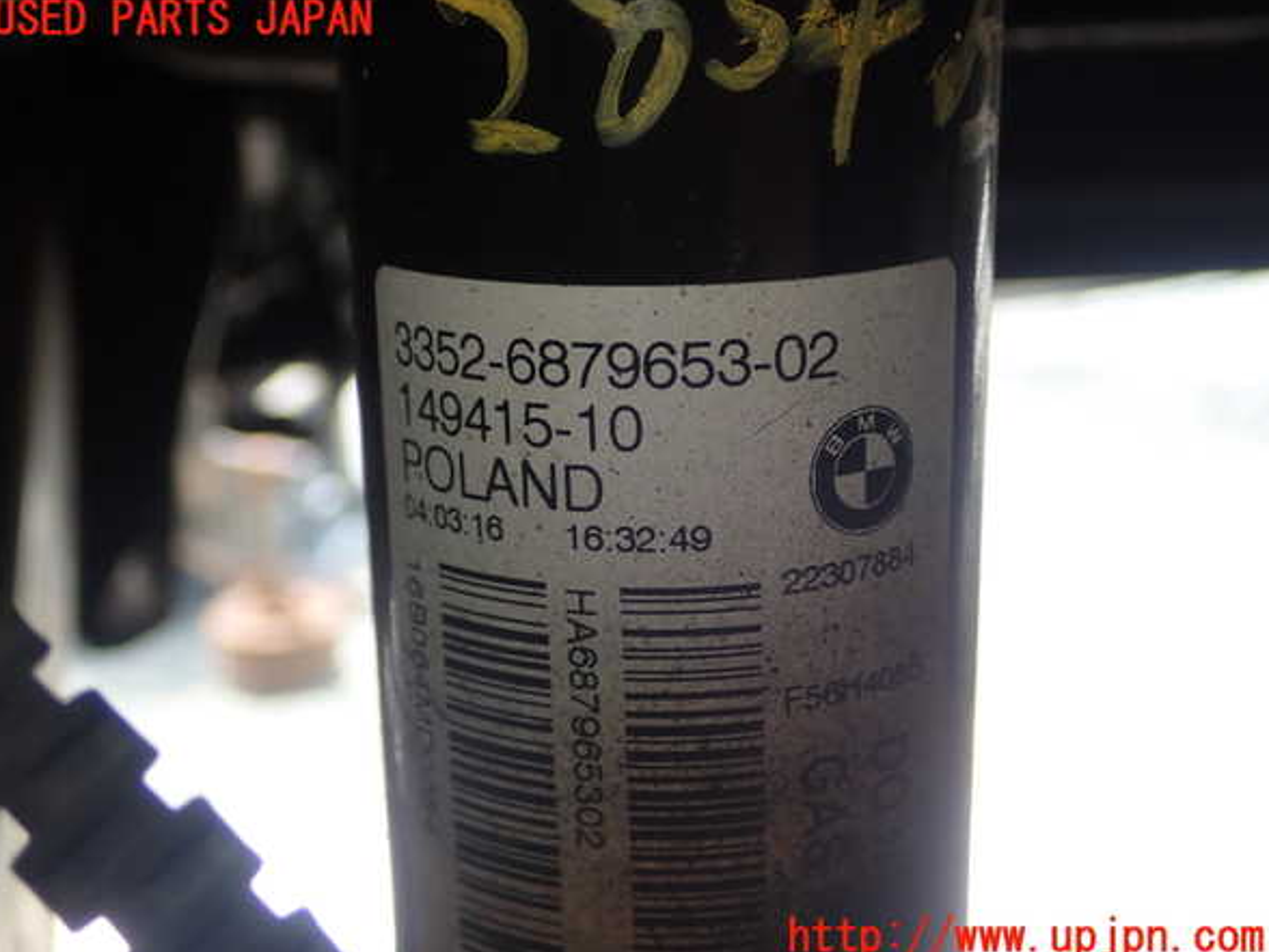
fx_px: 1833
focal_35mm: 50
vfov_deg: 29.1
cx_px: 628
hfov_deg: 38.2
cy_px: 479
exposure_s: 1/100
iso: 125
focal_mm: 8.99
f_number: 3.2
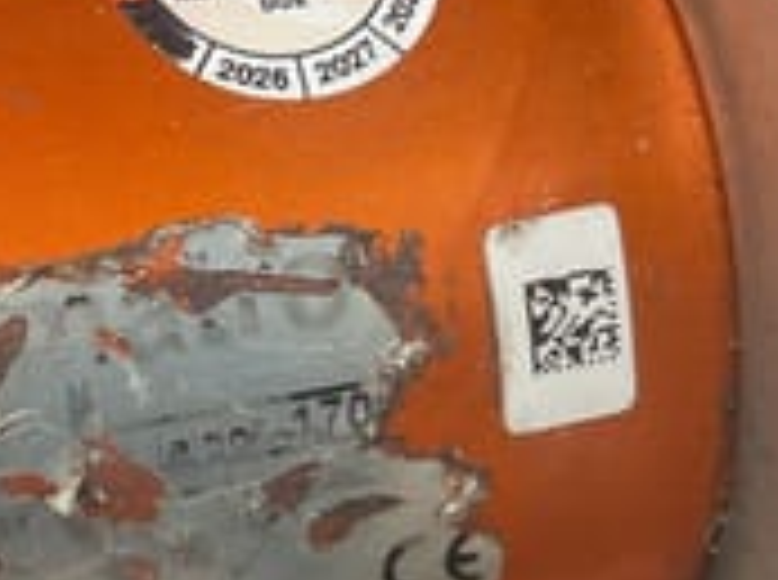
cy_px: 641
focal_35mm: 84
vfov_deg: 16.9
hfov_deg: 22.5
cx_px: 18
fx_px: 1884
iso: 100
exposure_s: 1/50
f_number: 1.8
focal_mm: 3
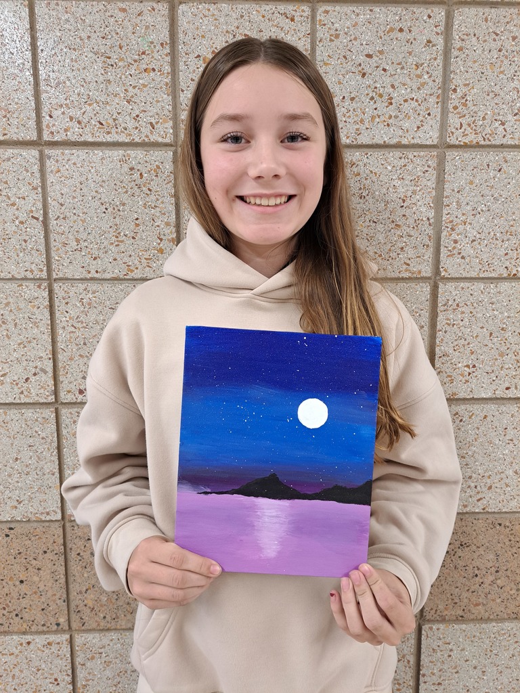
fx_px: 481
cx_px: 260
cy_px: 346
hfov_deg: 56.8
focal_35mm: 24
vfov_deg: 71.6
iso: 250
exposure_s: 1/60
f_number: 1.8
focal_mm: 5.23
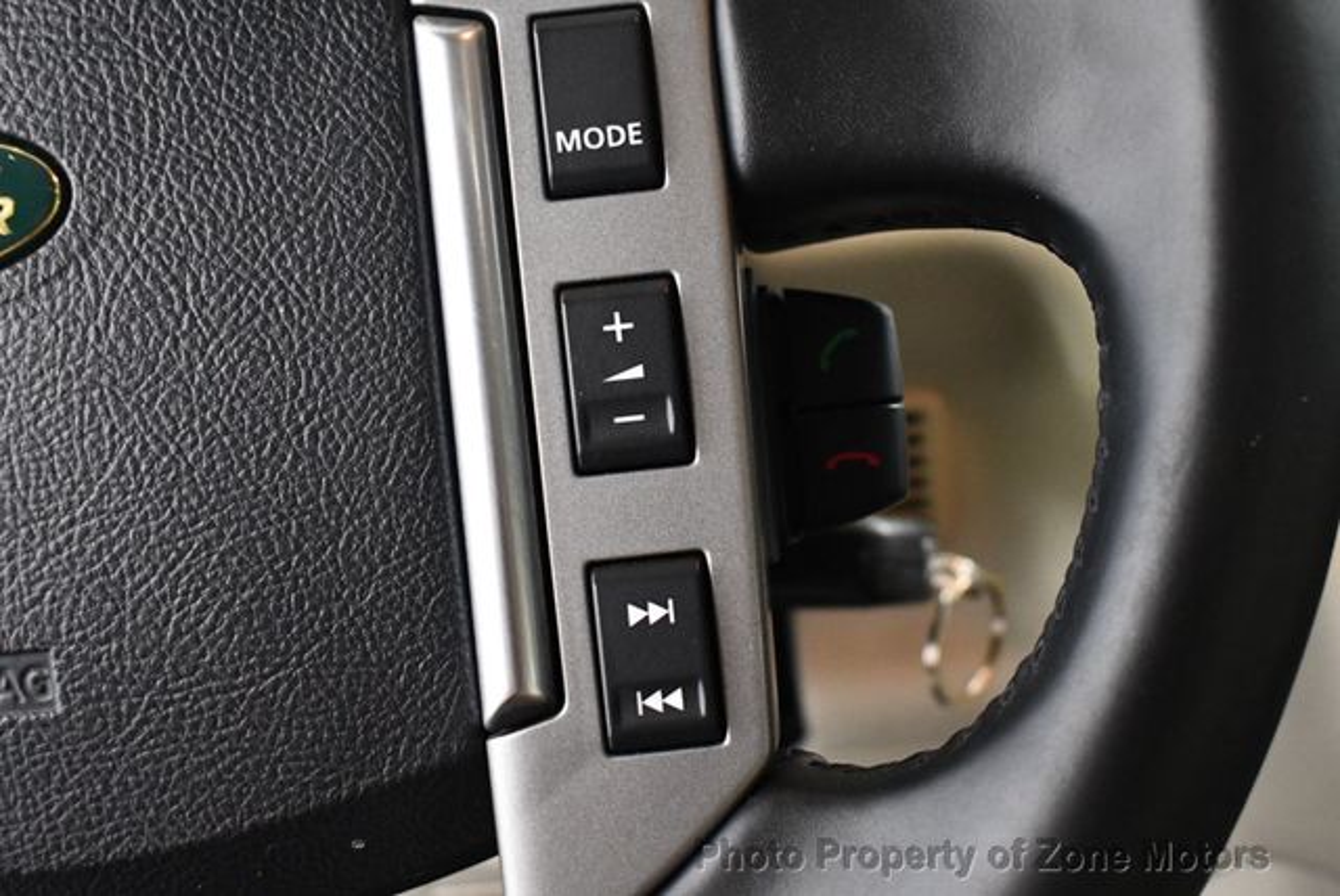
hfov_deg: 44.5
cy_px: 448
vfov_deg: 30.6
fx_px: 1639
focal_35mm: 44
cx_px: 670
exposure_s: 1/100
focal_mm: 22
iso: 3200
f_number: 3.8
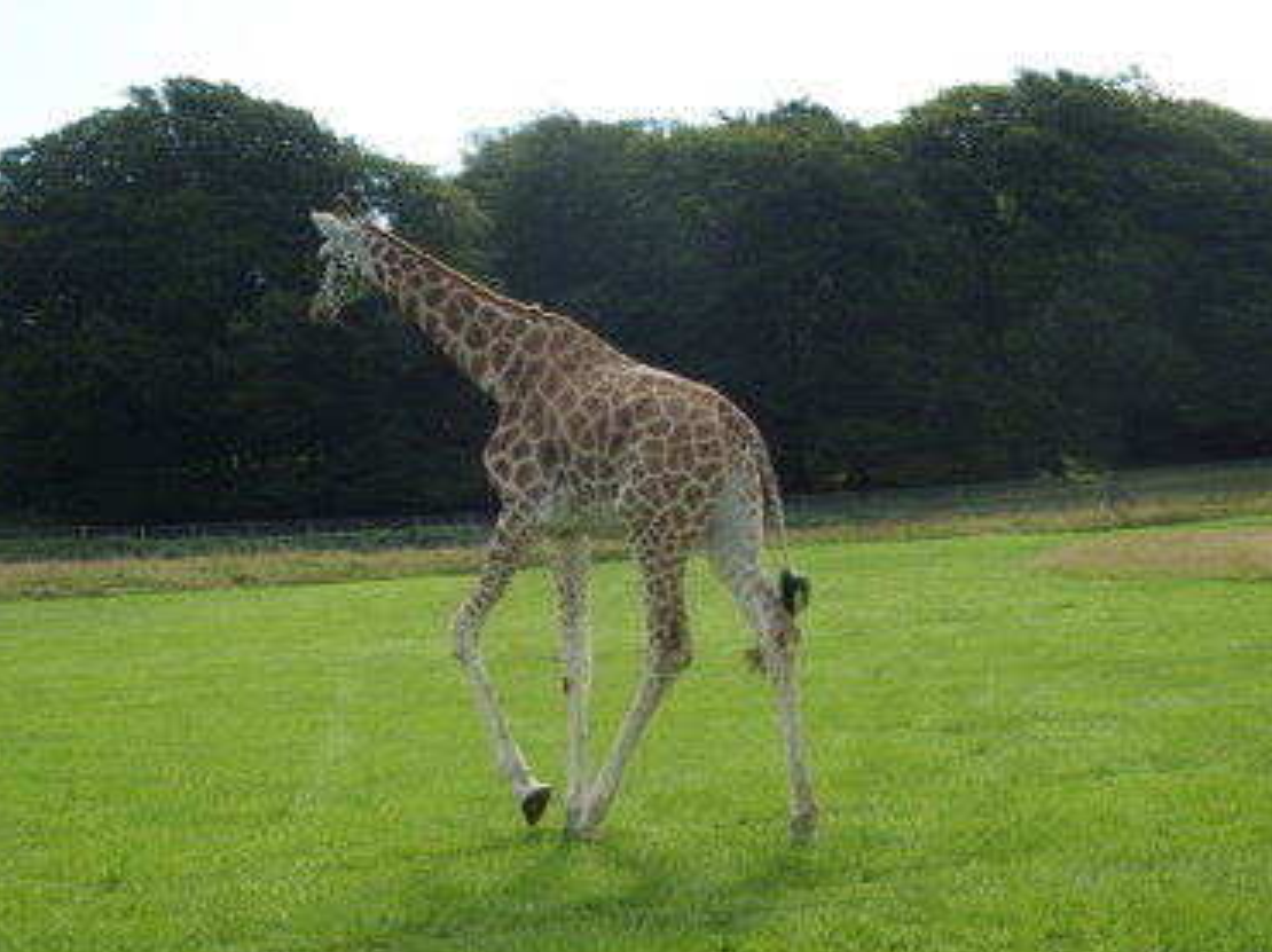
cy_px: 493
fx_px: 1726
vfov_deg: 30.8
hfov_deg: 40.5
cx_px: 626
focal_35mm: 47
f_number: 5.4
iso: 80
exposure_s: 1/250
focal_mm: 7.4
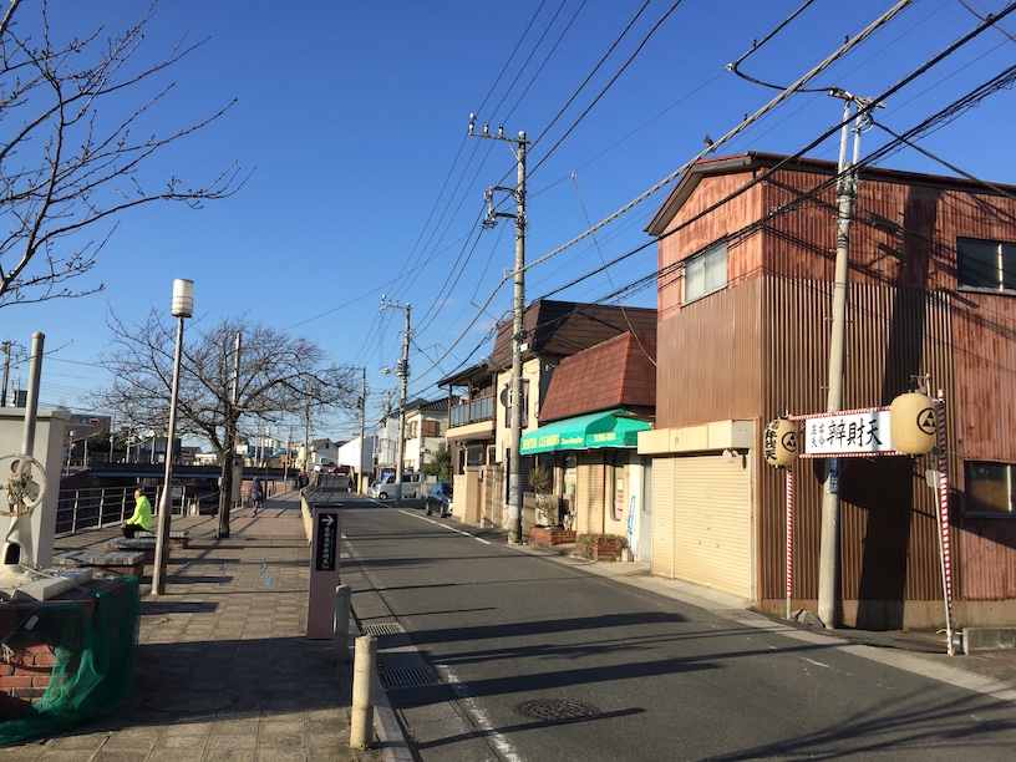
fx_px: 851
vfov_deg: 48.2
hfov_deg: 61.7
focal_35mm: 29
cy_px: 381
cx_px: 508
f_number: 2.2
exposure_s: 1/1582
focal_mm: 4.15
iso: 32
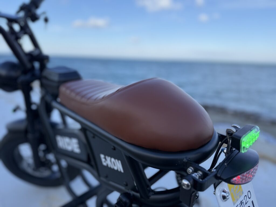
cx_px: 138
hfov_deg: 71.6
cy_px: 104
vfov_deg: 56.8
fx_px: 191
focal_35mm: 24
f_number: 1.78
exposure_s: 1/2299
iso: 80
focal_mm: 6.76
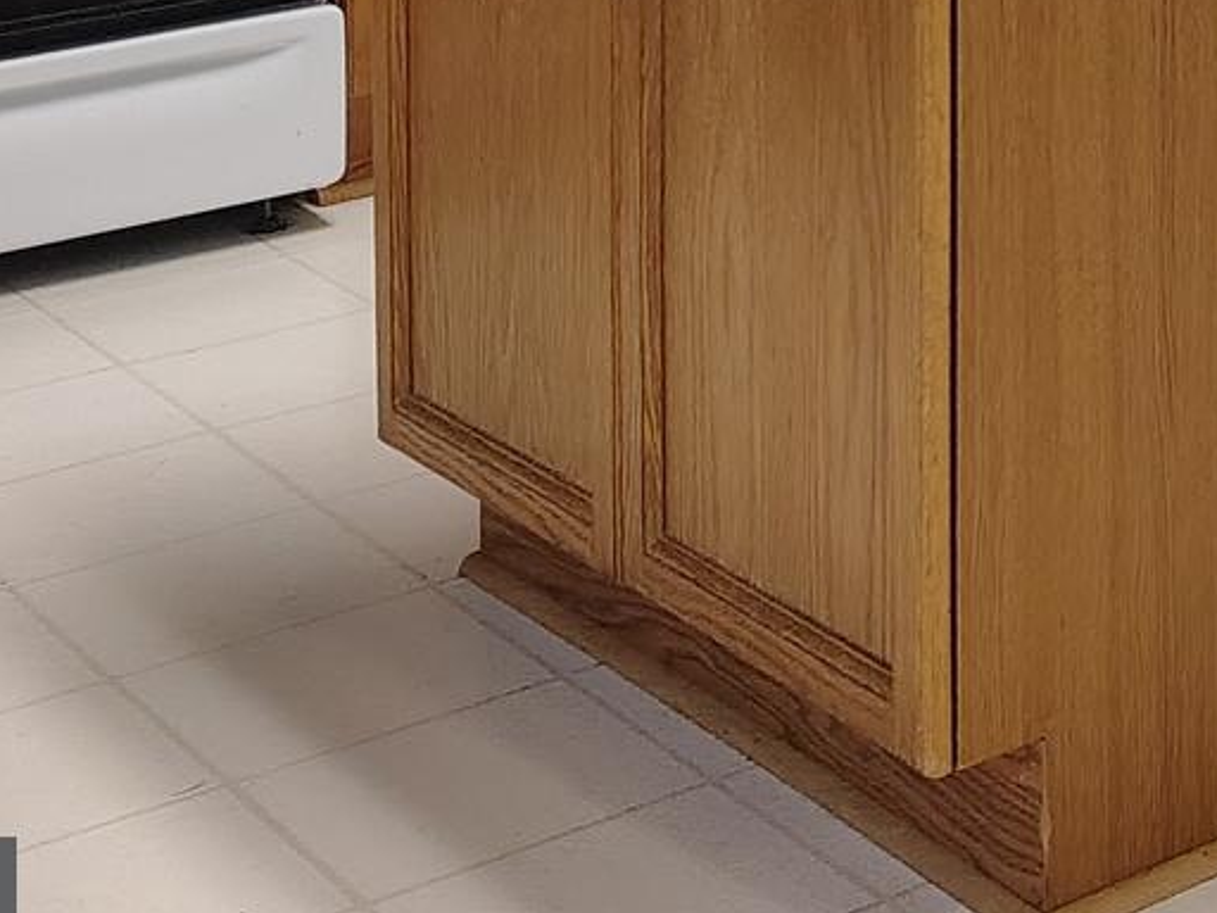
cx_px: 1856
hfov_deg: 18.1
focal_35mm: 96
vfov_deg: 13.6
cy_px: -794
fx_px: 3375
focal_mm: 5.56
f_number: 1.8
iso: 912
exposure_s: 1/120
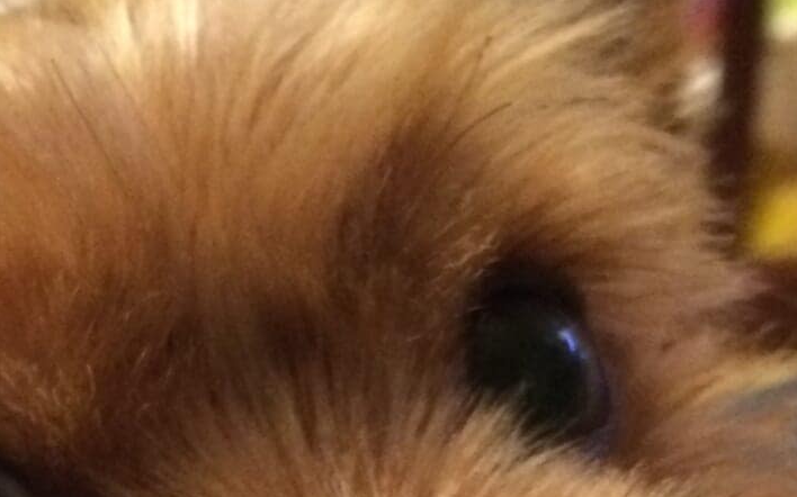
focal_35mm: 115
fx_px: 2497
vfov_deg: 10.6
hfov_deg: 17.9
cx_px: 123
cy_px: 915
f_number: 2.2
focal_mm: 4.12
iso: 400
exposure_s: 1/15
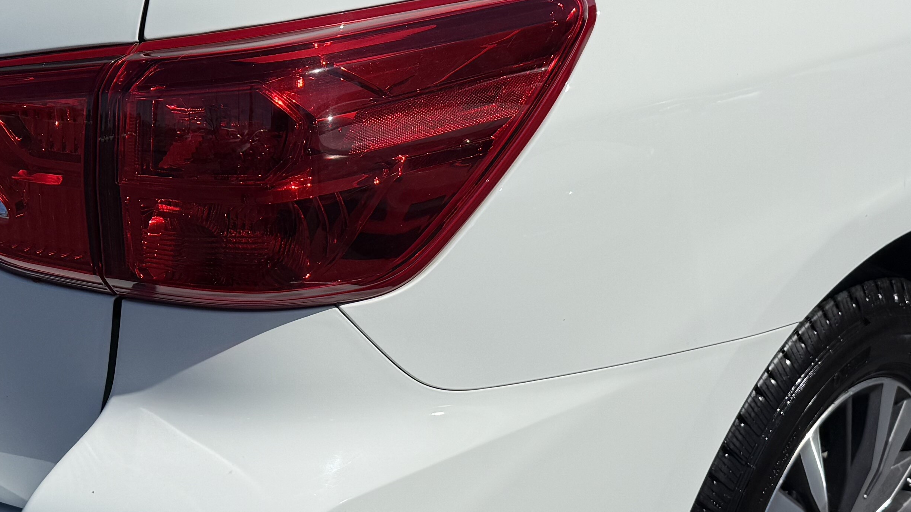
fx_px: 1474
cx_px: 453
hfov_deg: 34.4
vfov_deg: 19.6
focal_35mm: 61
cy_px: 154
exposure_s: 1/14286
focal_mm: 6.76
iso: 64
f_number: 1.78
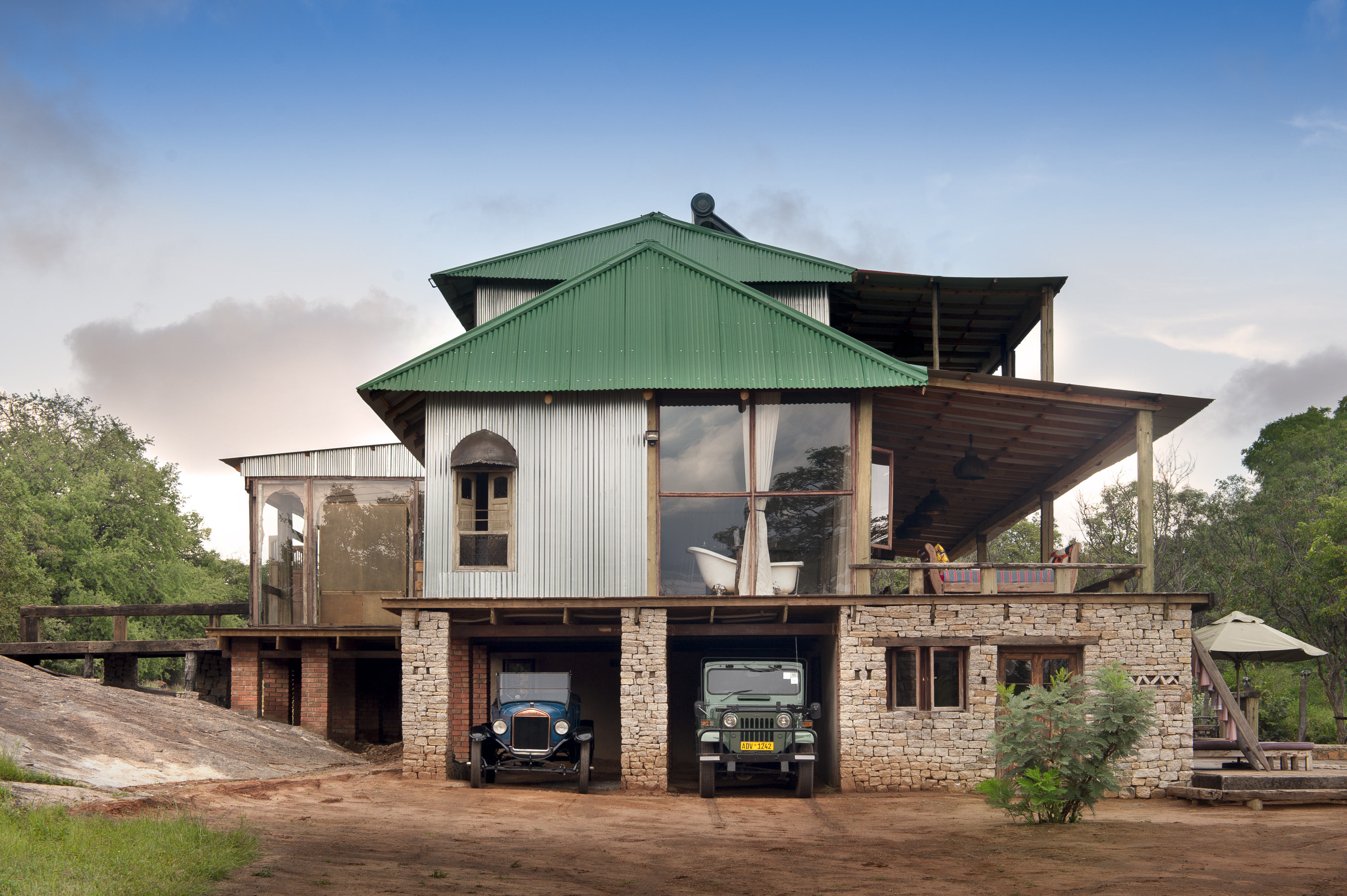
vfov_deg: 27.0
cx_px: 674
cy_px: 448
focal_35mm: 50
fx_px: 1870
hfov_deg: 39.6
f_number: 8
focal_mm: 50
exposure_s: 1/60
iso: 200
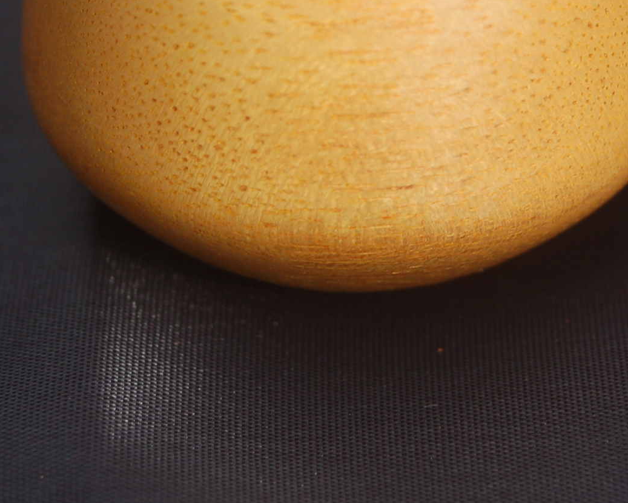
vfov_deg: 7.2
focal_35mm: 214
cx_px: 382
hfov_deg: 9.0
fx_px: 3978
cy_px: 88
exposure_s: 1/125
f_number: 8
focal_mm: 70
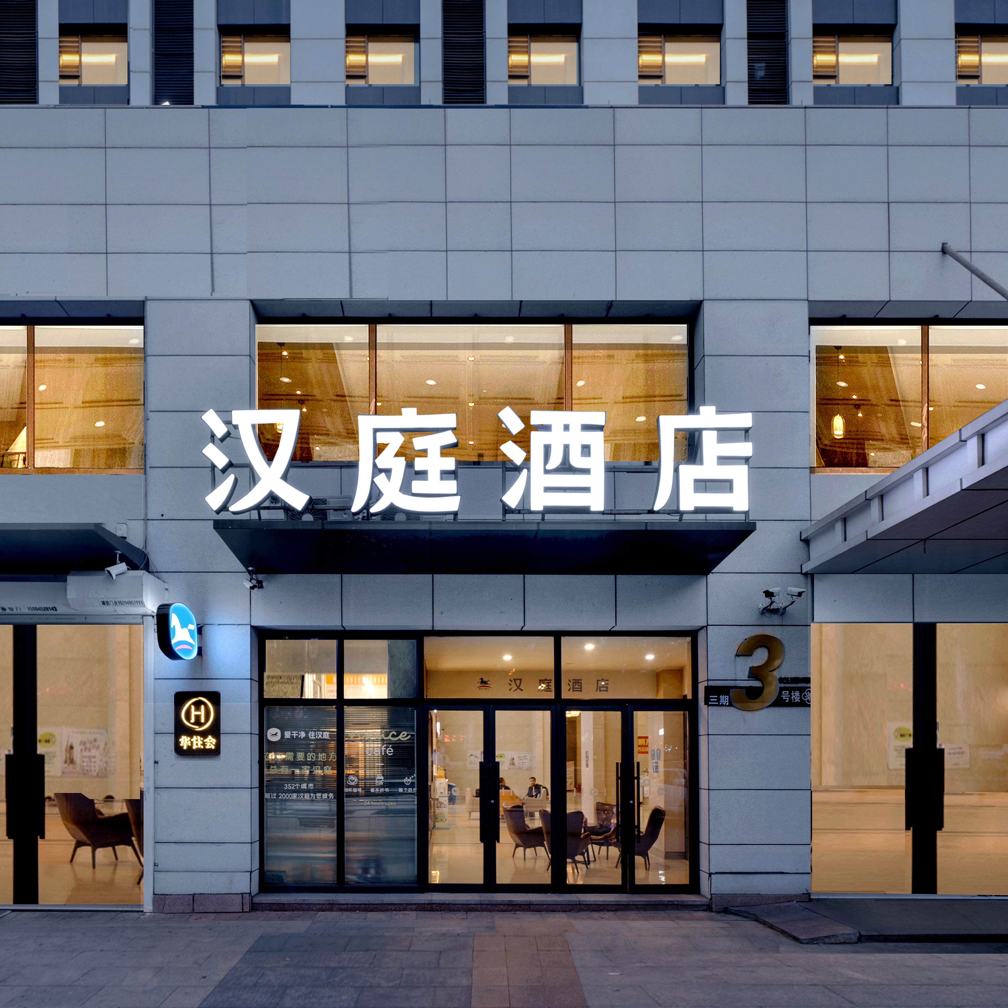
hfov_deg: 87.2
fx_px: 527
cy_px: 517
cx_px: 461
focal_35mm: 16
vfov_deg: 87.4
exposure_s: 1/1.25
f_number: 8
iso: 100
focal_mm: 12
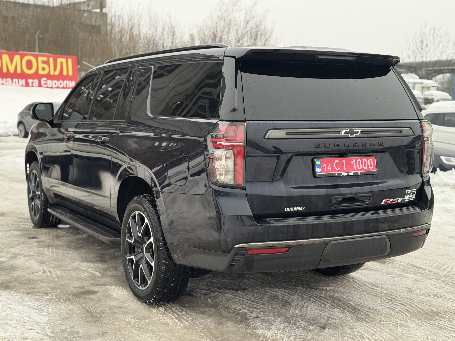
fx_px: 631
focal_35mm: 48
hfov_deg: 39.7
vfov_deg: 30.3
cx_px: 228
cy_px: 170
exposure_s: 1/60
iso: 100
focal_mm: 6.76
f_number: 1.78
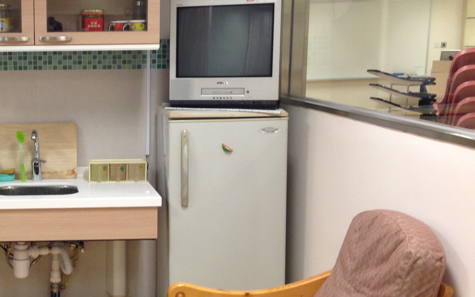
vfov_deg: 19.7
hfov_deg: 29.9
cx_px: 58
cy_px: 179
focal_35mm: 66
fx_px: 854
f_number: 2.4
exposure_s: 1/20
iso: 80
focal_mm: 4.12
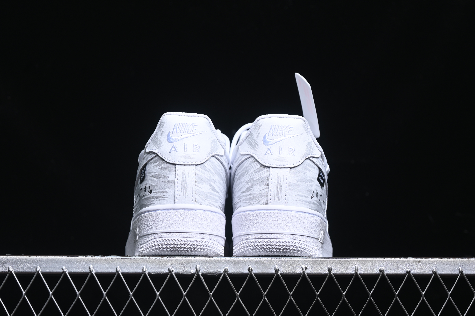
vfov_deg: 18.2
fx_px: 990
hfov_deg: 27.0
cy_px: 158
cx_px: 238
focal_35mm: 75
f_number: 6.3
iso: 160
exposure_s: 1/60
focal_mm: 50
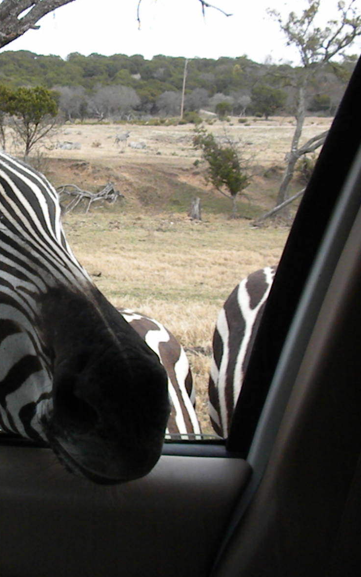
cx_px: 24
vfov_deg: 38.2
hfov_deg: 23.6
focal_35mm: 53
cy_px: 287
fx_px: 834
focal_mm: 6.6
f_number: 10
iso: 640
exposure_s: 1/193
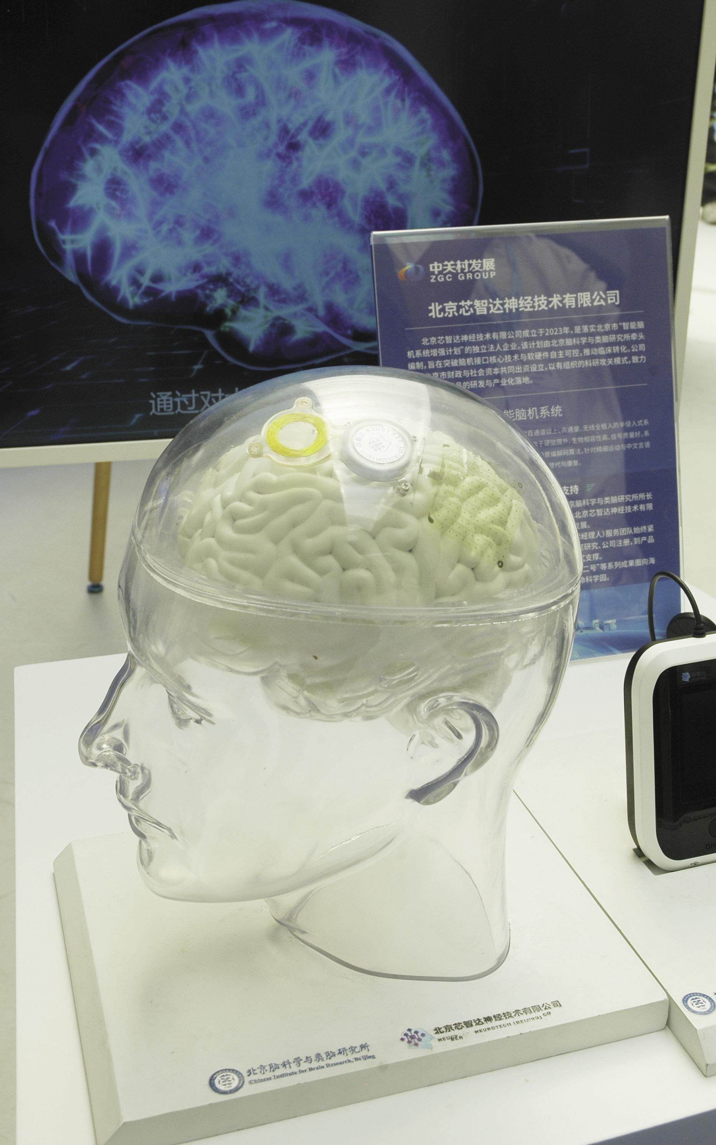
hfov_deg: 28.9
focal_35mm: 45
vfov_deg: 44.8
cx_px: 371
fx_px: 1390
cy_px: 574
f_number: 9
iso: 200
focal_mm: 29
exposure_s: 1/80
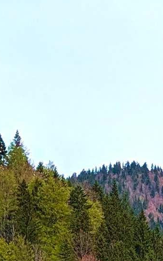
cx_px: 104
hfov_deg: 6.9
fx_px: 1350
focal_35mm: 190
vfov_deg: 10.3
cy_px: 484
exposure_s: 1/1919
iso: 44
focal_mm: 6.81
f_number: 1.85
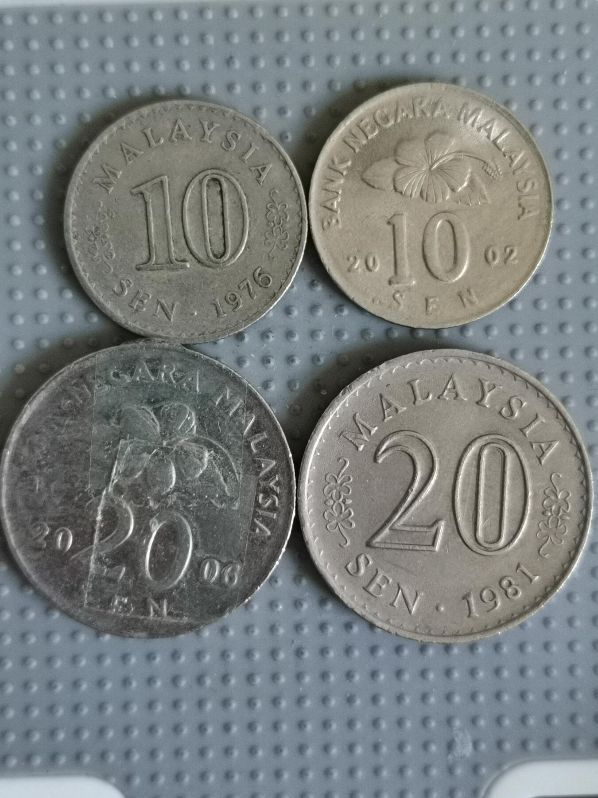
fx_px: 1198
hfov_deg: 28.0
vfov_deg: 36.8
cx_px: 299
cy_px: 399
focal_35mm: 52
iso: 320
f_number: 1.8
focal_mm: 4.75
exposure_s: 1/50
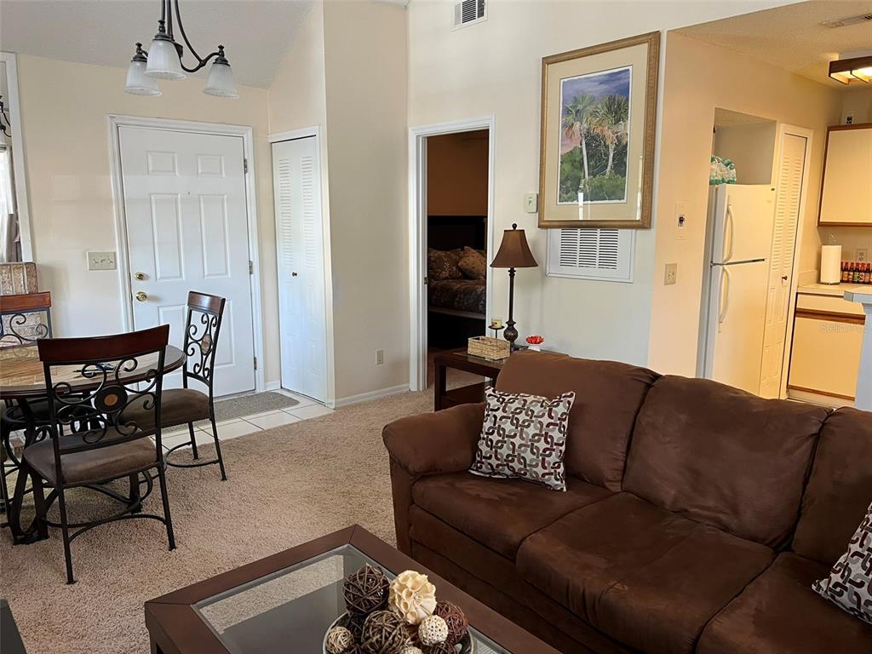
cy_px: 327
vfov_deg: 53.1
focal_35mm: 26
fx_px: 655
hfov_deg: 67.3
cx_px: 436
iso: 125
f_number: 1.5
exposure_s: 1/60
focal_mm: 5.7
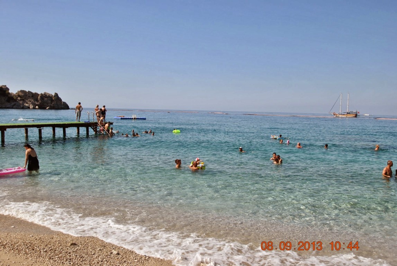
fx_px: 398
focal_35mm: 36
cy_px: 133
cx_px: 198
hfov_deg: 53.1
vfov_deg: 37.0
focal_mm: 24
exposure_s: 1/250
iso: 100
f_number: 8
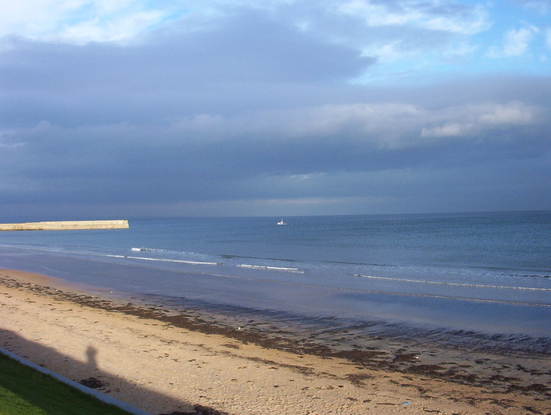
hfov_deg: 47.8
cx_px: 276
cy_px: 208
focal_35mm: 39
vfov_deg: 36.9
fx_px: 622
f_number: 4.5
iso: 100
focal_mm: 6
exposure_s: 1/324
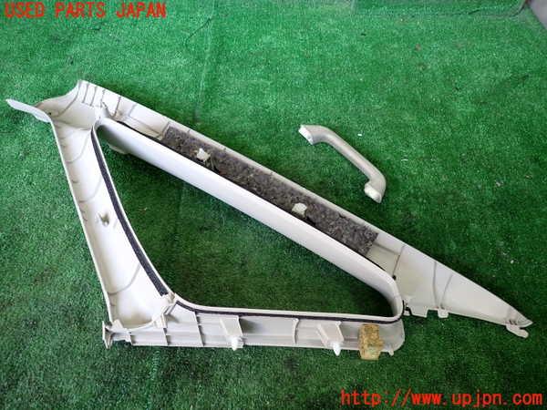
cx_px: 274
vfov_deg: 54.9
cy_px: 205
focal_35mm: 25
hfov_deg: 69.4
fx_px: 395
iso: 200
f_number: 2
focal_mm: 4.5
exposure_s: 1/50
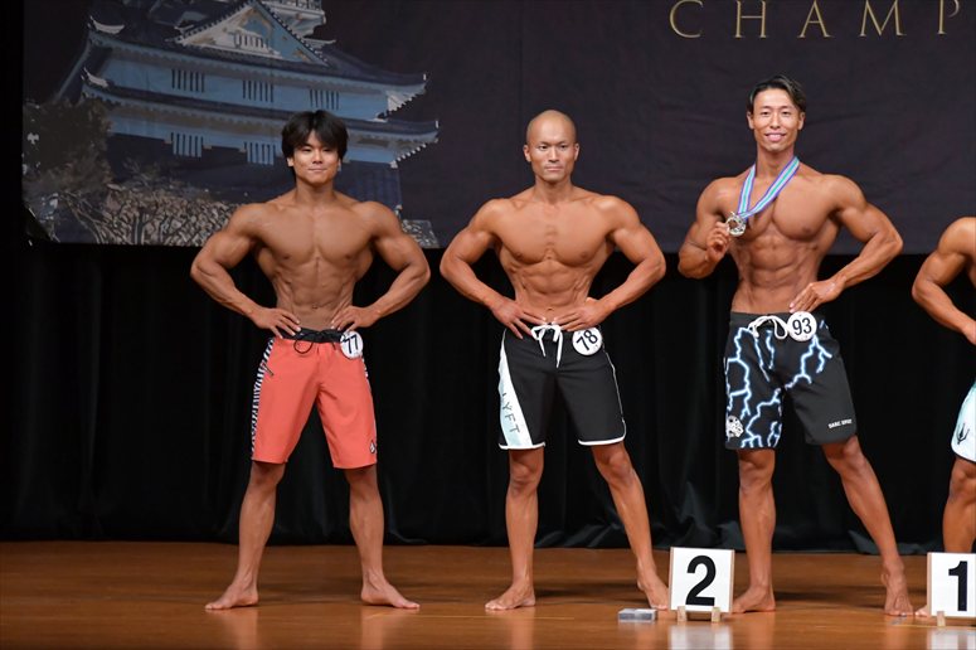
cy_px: 325
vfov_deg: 5.1
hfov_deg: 7.6
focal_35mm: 270
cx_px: 488
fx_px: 7317
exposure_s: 1/400
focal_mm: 180
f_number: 5.6
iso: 4000
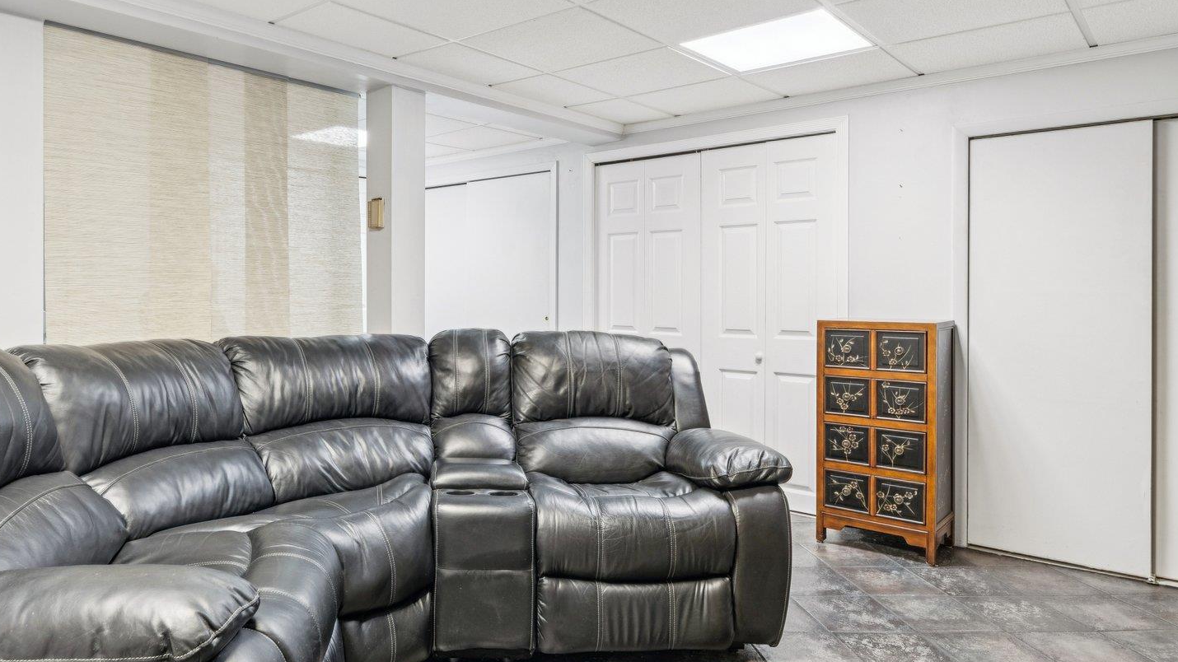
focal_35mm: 24
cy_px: 308
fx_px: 750
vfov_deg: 47.6
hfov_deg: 75.1
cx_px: 450
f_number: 8
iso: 250
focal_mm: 16
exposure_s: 1/3.33
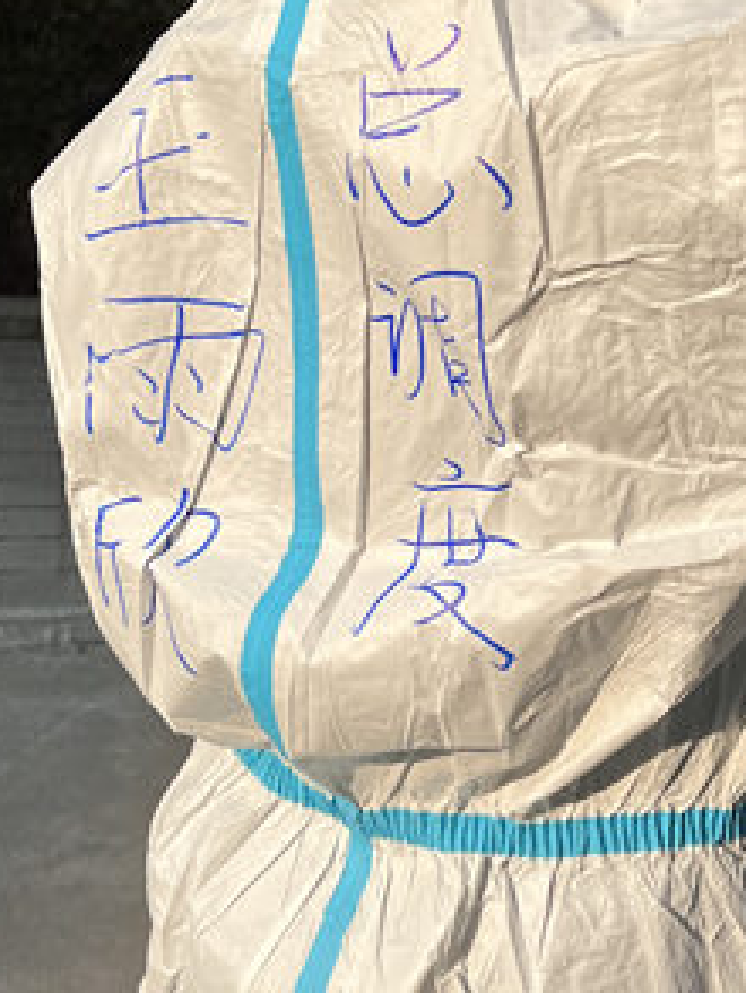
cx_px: 617
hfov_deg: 20.5
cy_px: 342
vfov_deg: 27.2
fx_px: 2039
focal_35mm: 71
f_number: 1.5
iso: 50
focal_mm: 5.7
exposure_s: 1/3831
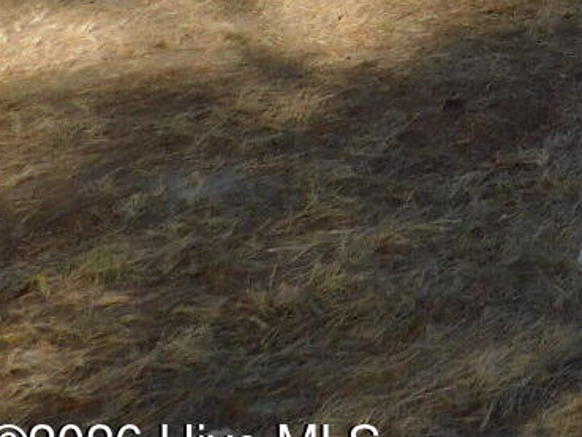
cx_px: 1245
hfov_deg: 15.0
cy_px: -421
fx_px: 1681
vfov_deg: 13.0
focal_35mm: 100
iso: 125
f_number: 3
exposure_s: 1/640
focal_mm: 4
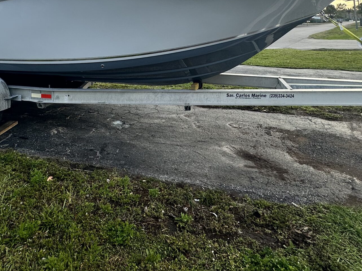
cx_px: 122
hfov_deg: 61.9
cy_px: 10
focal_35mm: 28
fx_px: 293
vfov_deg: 43.7
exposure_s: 1/485
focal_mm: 2.22
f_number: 2.2
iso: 40
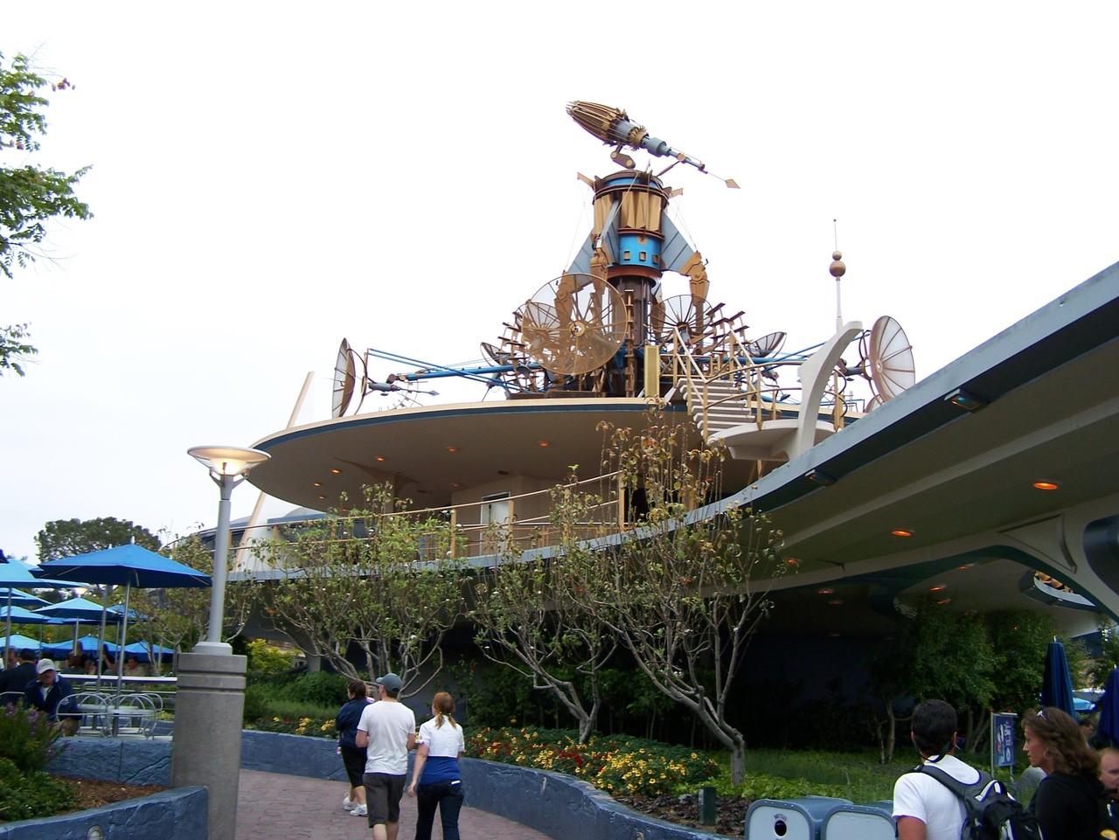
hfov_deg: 49.0
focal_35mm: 38
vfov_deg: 37.7
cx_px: 560
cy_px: 420
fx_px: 1229
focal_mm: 6.3
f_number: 2.8
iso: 80
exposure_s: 1/250
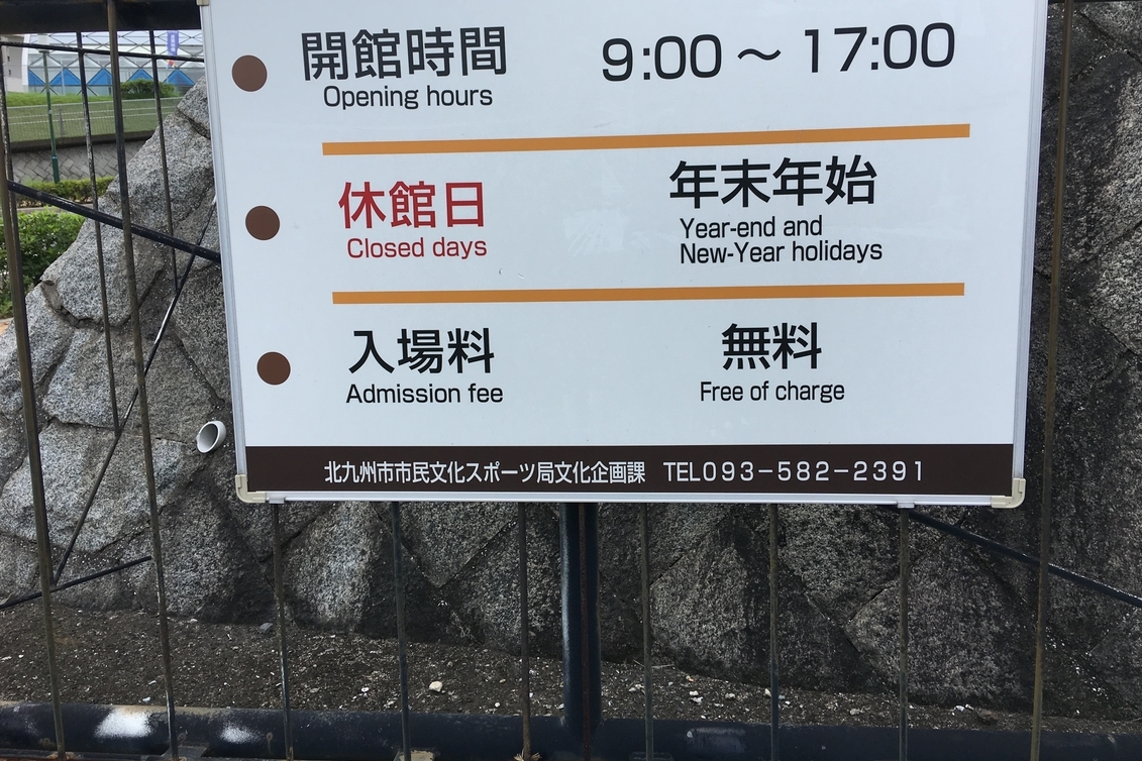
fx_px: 1015
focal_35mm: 32
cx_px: 583
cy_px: 319
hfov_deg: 58.7
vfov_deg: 41.0
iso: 25
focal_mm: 4.15
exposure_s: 1/538
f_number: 2.2
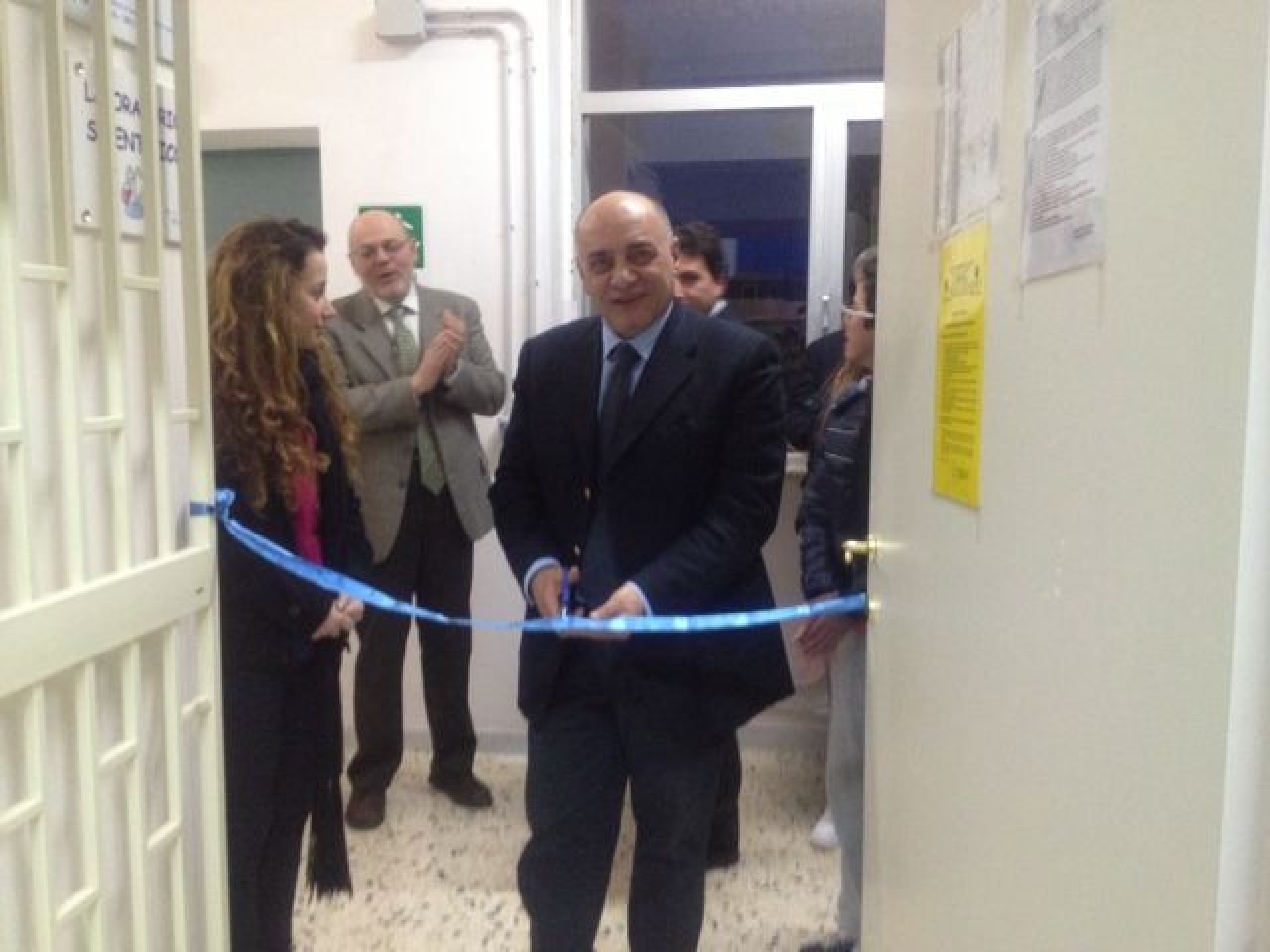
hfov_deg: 52.6
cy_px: 476
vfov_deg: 40.7
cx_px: 635
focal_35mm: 35
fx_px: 1284
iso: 320
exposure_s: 1/20
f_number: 2.4
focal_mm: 4.28
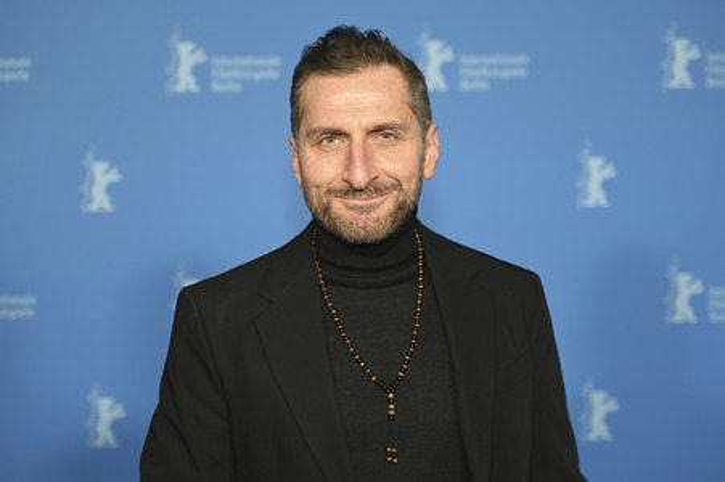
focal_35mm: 61
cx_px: 362
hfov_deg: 32.9
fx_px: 1228
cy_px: 241
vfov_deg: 22.2
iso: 320
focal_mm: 61
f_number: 2.8
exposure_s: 1/160
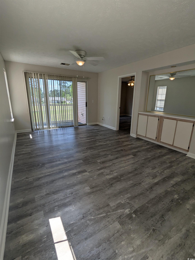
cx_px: 98
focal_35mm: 16
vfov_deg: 94.5
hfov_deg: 78.1
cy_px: 130
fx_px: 120
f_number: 2.2
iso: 43
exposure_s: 1/298
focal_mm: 2.35
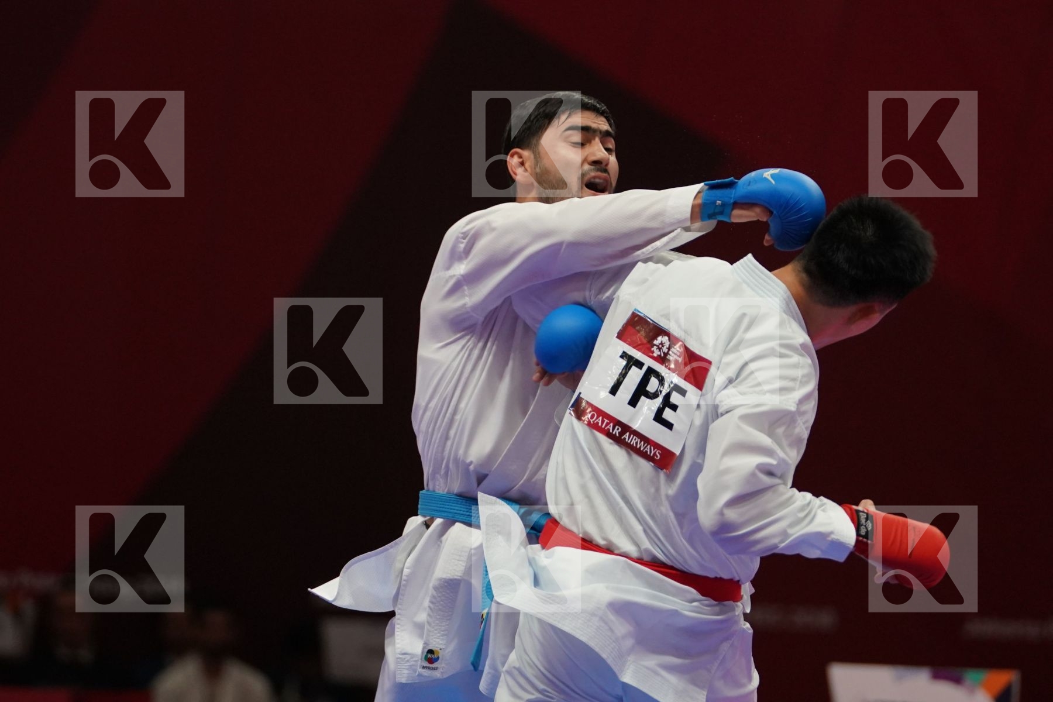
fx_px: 9067
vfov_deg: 4.4
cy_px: 351
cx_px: 526
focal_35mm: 310
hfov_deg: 6.6
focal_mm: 207
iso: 2000
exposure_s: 1/1000
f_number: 4
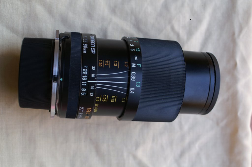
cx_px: 126
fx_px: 367
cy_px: 84
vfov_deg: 25.7
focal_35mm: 52
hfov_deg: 37.9
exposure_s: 1/20
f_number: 5.6
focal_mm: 35
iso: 100
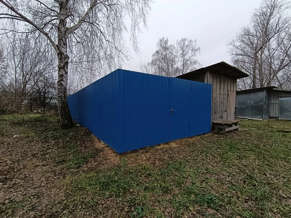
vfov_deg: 81.7
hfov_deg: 98.2
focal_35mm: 15
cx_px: 146
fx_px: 126
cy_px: 109
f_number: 2.2
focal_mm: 1.65
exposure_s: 1/100
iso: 77
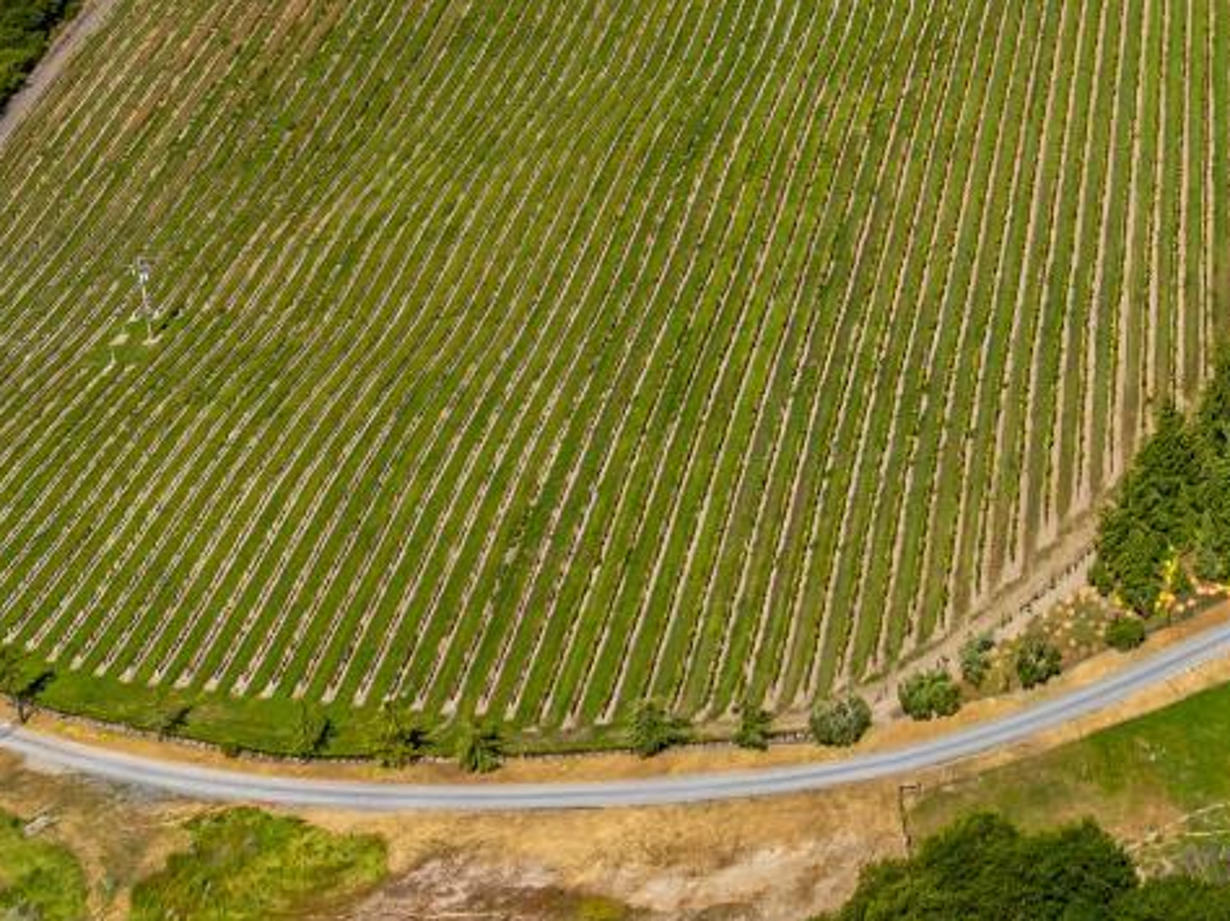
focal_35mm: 76
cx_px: 1347
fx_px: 2699
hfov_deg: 24.0
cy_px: -84
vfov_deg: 18.6
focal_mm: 12.29
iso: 100
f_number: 2.8
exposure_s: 1/3200
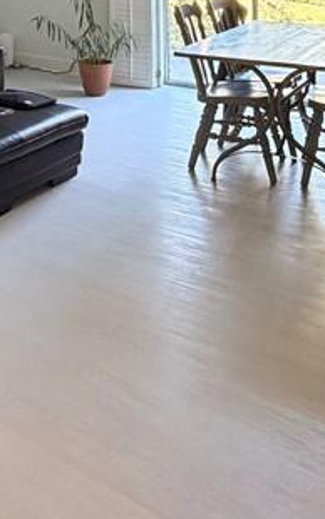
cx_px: -2
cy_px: -74
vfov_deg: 34.5
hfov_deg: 25.1
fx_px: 694
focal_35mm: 49
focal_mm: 2.22
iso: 320
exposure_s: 1/64
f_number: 2.2
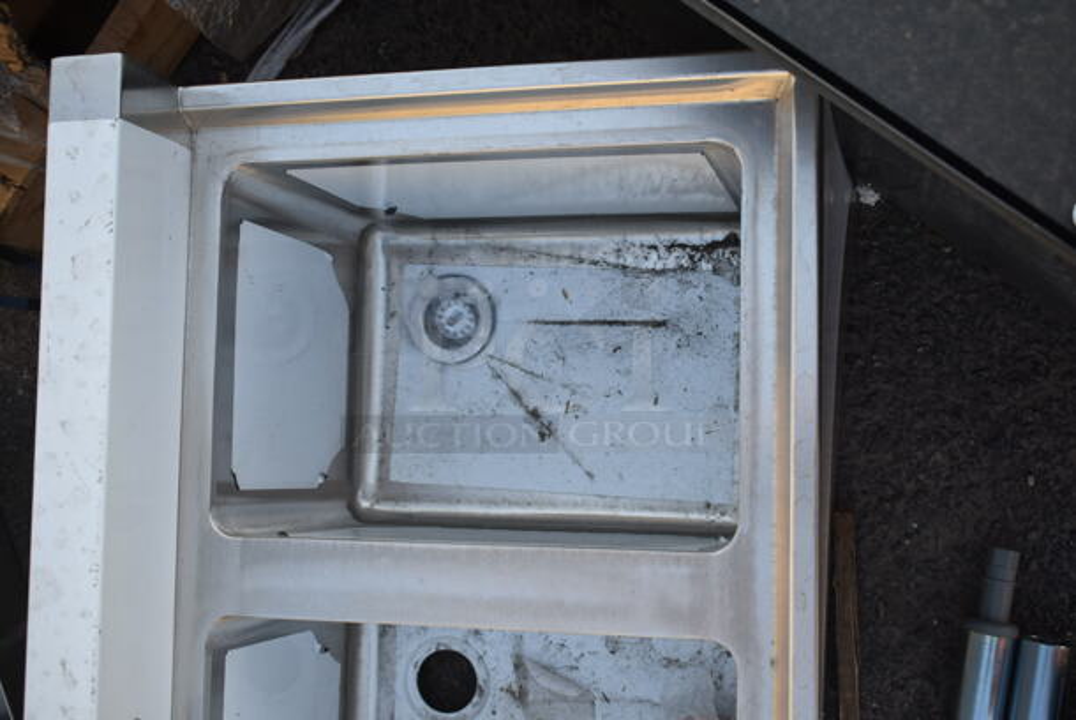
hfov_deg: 43.6
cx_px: 538
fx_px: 1346
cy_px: 360
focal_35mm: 45
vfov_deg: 29.9
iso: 250
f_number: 4.2
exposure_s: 1/125
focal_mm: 30
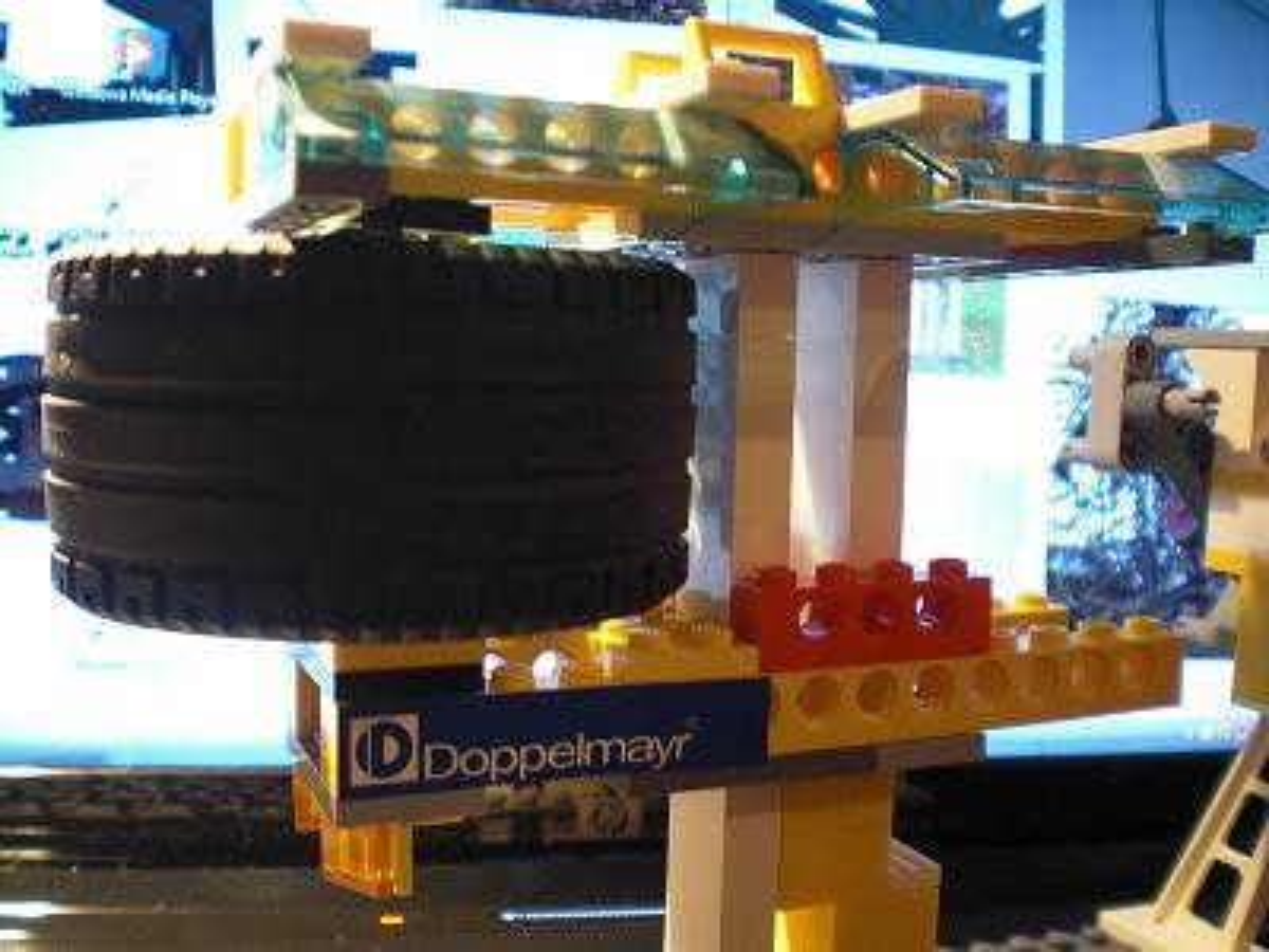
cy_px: 476
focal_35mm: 38
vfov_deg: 37.7
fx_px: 1393
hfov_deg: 49.0
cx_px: 634
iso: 200
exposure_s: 1/5
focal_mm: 6.3
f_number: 3.1
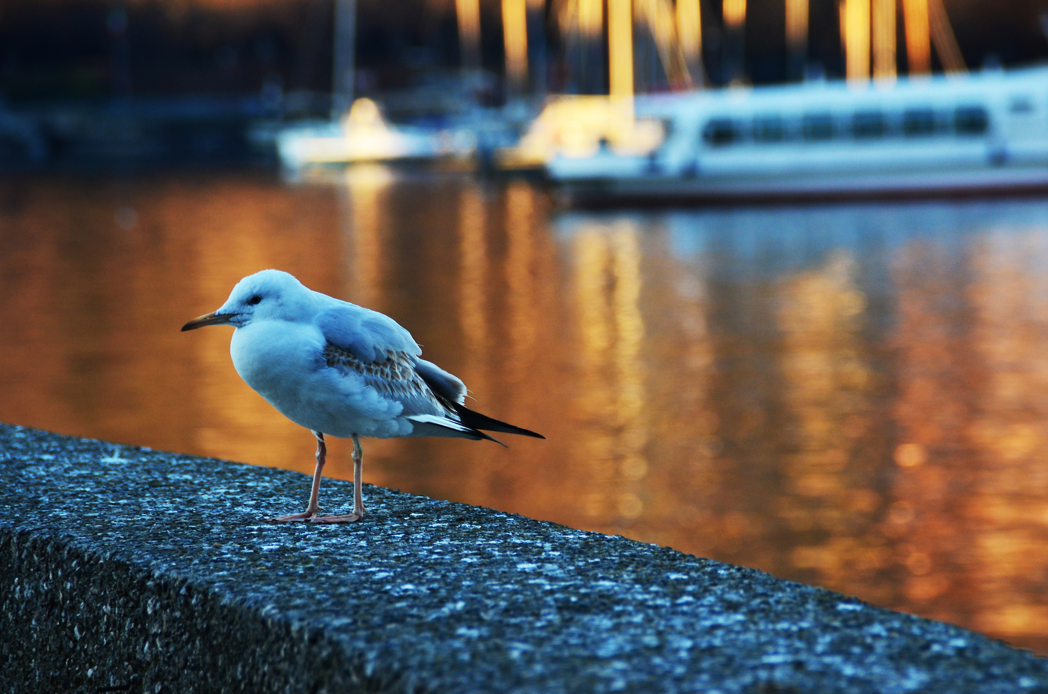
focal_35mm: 300
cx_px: 524
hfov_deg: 6.9
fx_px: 8714
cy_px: 347
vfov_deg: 4.6
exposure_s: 1/160
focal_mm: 200
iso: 320
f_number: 11
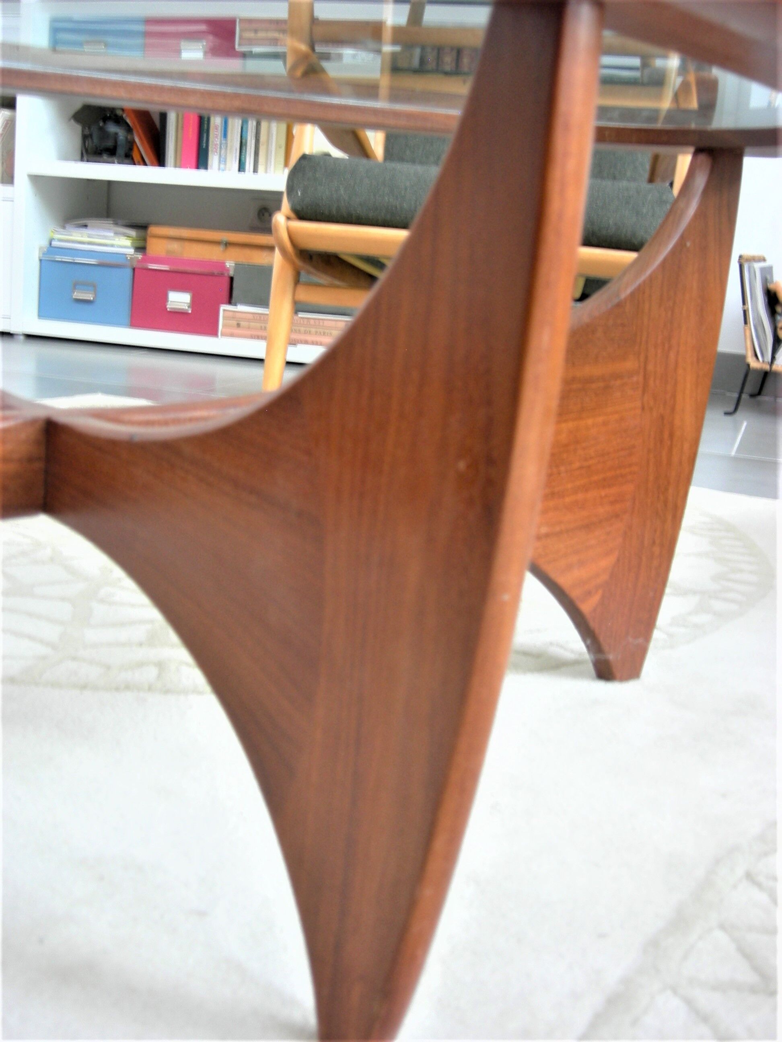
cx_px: 391
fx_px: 1325
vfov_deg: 42.9
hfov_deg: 32.9
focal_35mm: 44
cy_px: 521
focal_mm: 9.1
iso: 64
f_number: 2.9
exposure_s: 1/5
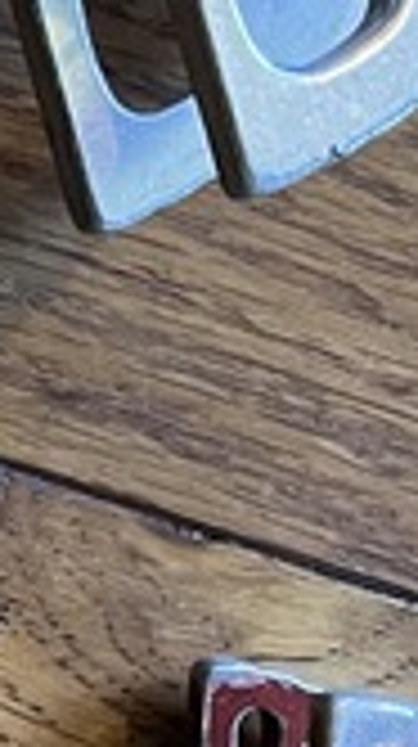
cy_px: 608
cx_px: -872
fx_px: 3380
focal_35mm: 171
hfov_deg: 6.4
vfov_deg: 12.5
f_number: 1.6
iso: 320
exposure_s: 1/60
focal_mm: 5.1
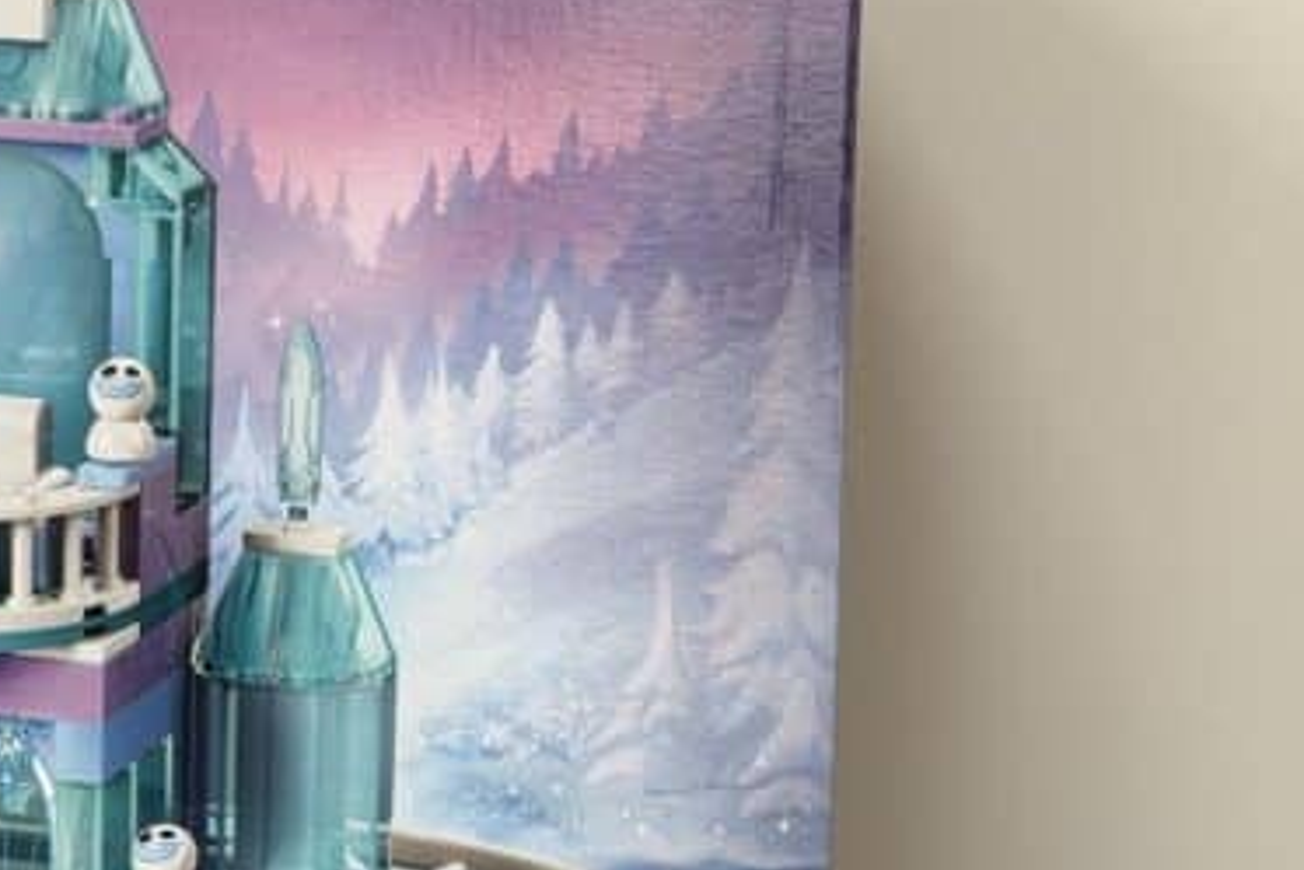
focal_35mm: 137
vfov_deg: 10.0
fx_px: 4964
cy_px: 762
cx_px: -168
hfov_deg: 14.6
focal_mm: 6.76
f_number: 1.78
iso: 100
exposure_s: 1/62
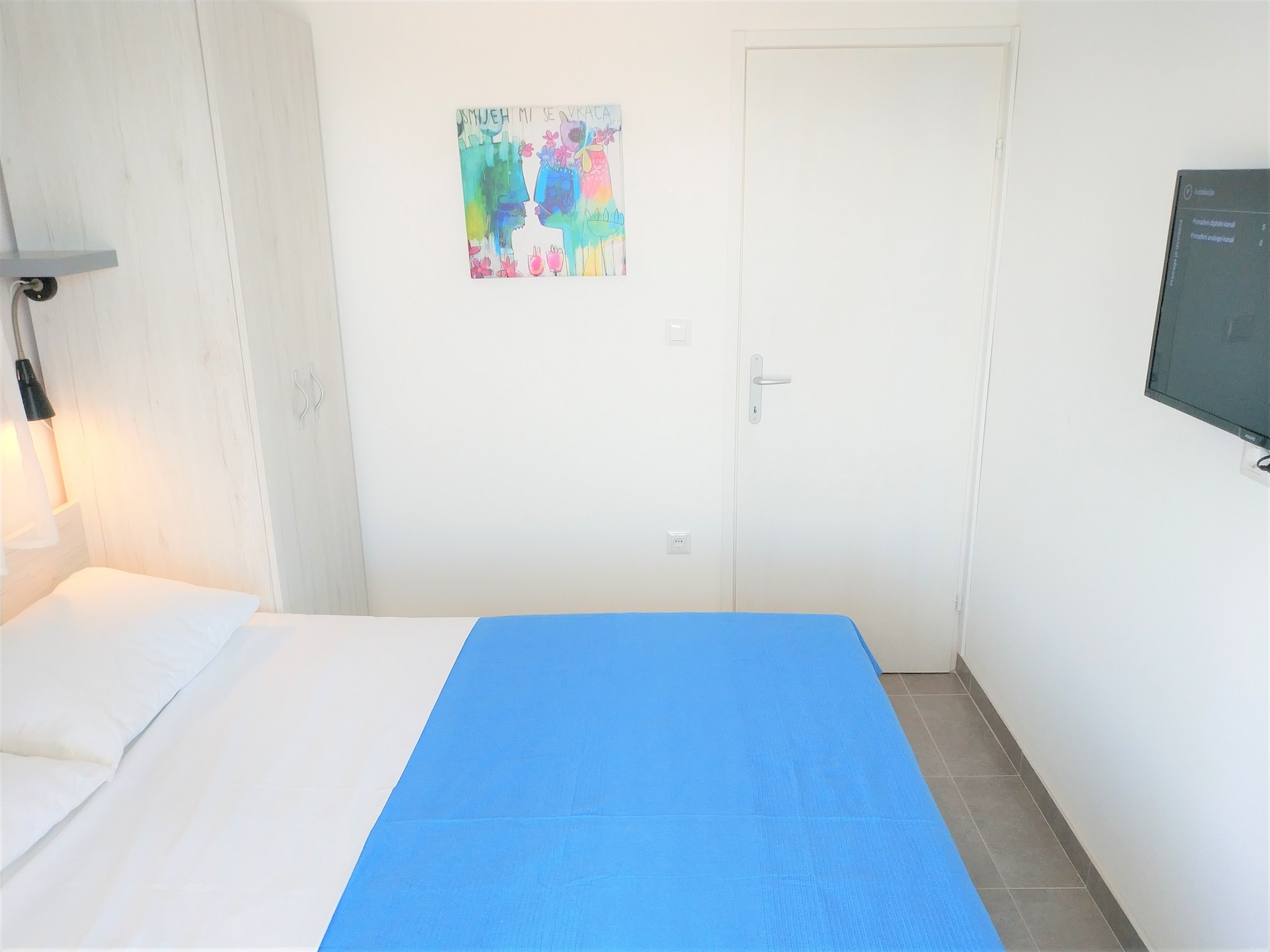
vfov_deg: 44.2
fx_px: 1174
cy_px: 476
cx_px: 635
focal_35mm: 32
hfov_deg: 56.8
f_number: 2
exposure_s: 1/50
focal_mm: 4.5
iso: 181
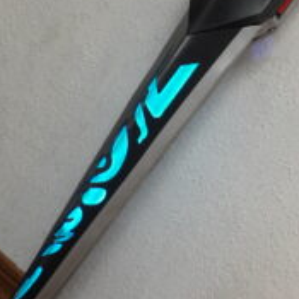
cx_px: 185
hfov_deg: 24.6
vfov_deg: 23.8
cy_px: 15
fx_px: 684
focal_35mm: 70
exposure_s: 1/80
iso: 400
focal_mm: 16
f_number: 4
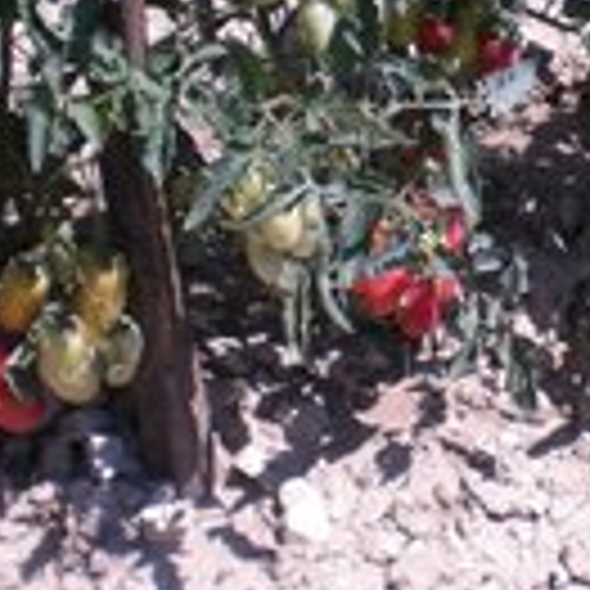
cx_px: 513
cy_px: 176
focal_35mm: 119
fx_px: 2295
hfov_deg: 14.5
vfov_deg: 14.6
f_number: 4.9
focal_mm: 7.4
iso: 64
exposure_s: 1/513
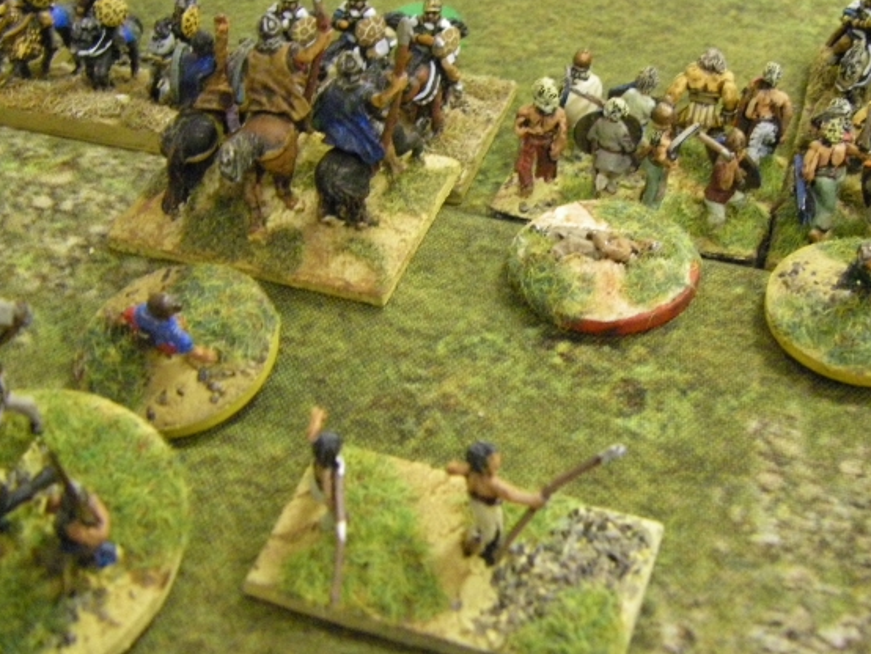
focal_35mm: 53
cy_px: 204
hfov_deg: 35.9
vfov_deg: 27.3
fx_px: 1334
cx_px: 562
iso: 800
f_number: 3.5
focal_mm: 6.3
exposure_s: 1/25
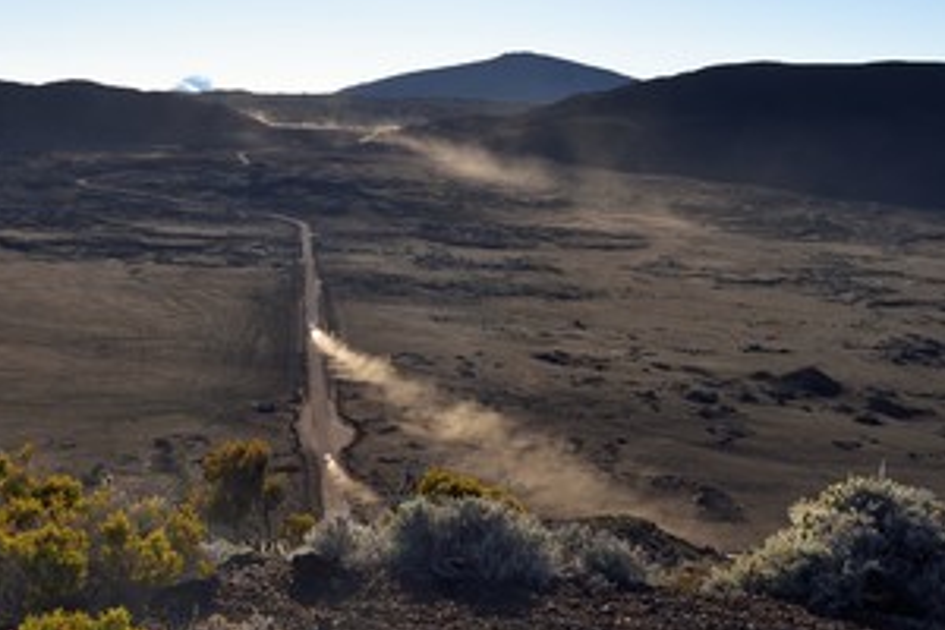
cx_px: 334
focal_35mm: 56
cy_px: 340
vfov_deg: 24.2
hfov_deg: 35.4
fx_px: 1470
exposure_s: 1/250
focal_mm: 40
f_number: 14
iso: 200
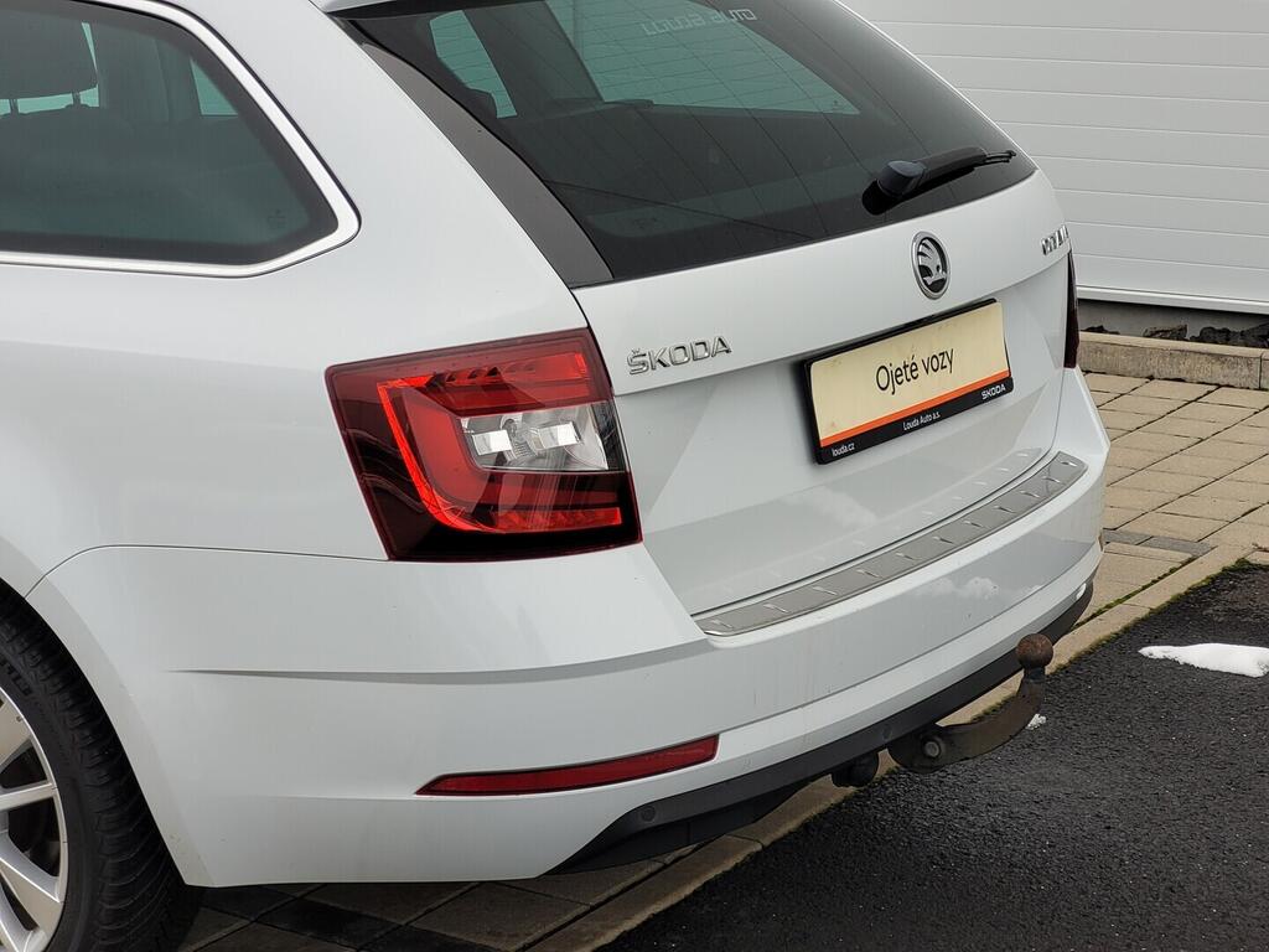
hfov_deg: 25.7
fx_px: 2786
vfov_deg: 19.4
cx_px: 634
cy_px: 476
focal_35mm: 76
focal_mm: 7.12
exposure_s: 1/100
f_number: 2.4
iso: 32
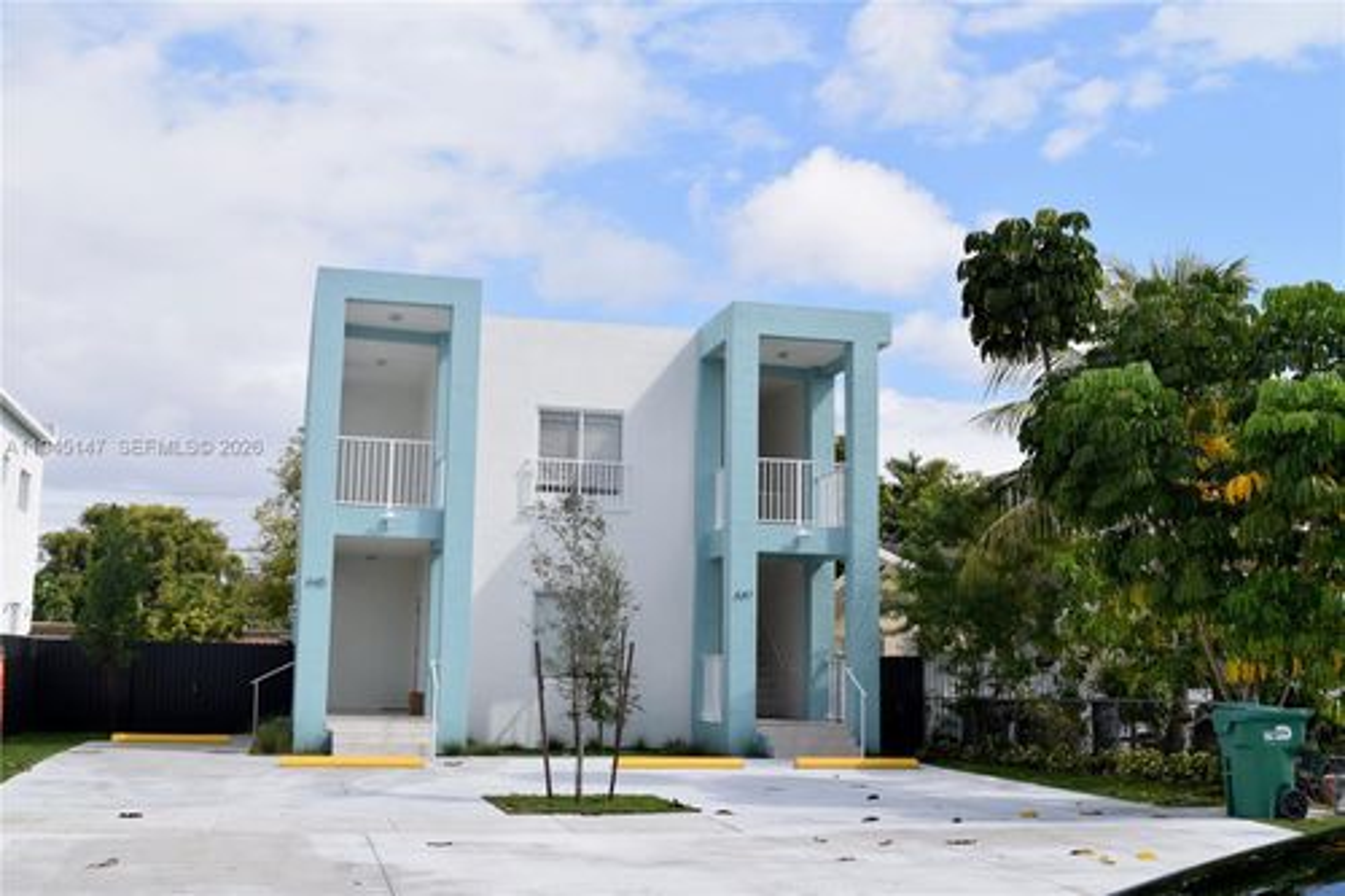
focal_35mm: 42
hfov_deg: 46.4
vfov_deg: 31.9
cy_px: 448
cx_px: 672
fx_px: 1569
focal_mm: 28
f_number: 10
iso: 200
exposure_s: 1/400
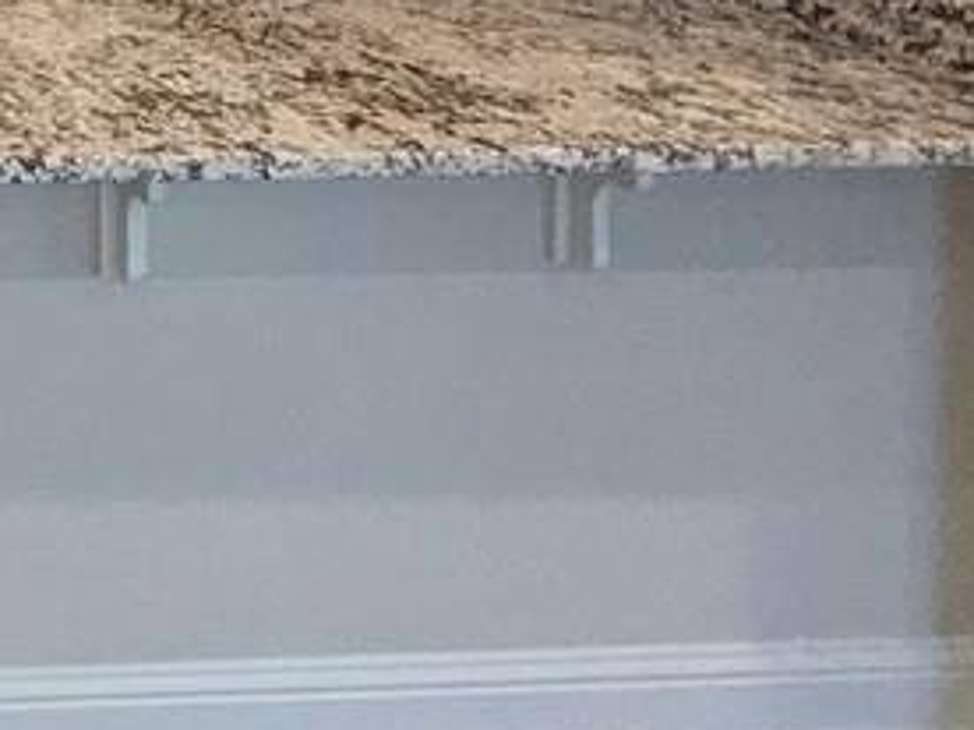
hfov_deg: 30.2
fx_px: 1463
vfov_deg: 23.9
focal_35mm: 52
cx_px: -254
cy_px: -268
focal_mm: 2.22
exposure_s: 1/120
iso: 100
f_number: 2.2
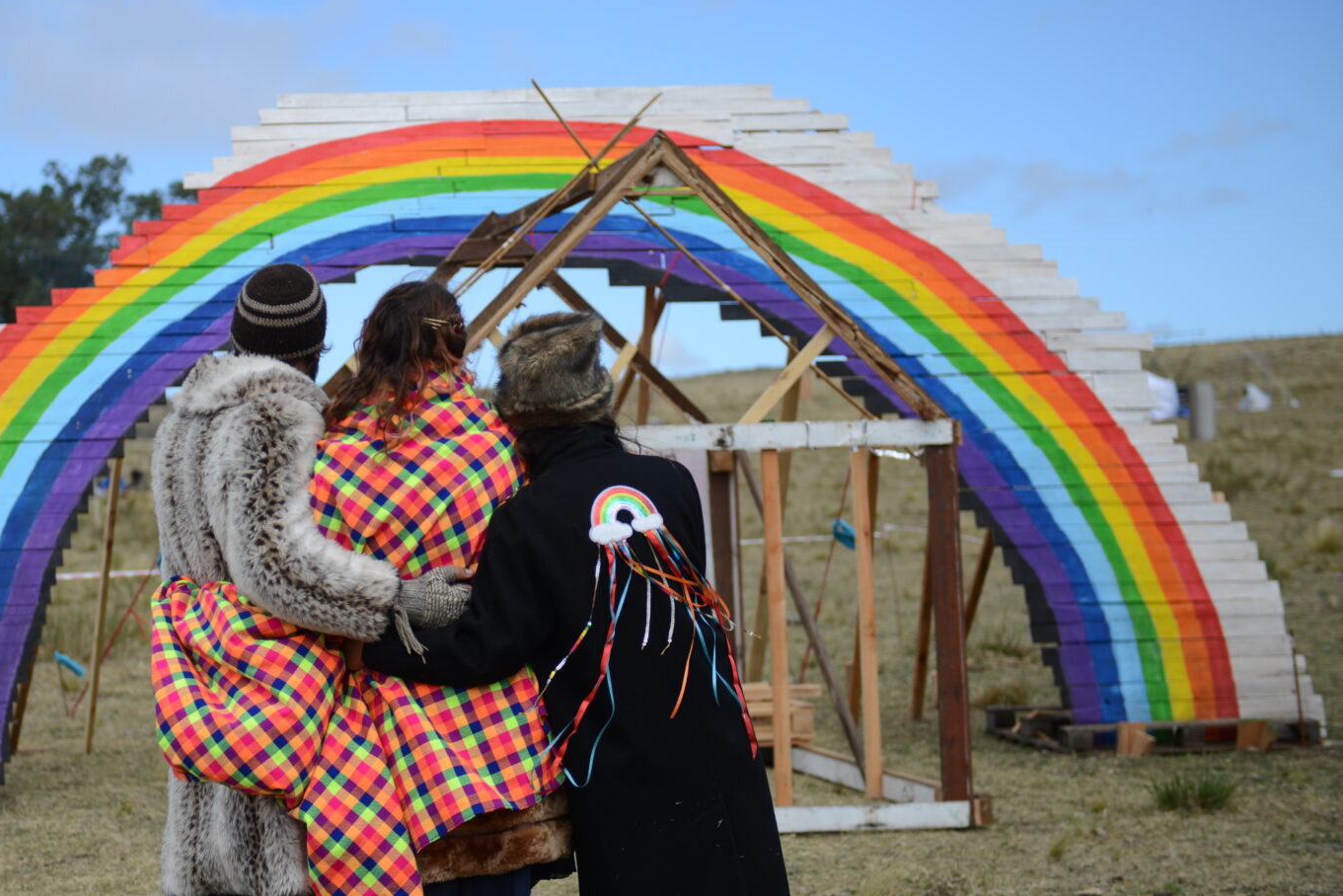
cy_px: 388
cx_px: 430
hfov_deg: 25.5
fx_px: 2948
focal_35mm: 79
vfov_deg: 17.3
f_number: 2.8
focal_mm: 56
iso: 100
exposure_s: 1/1600
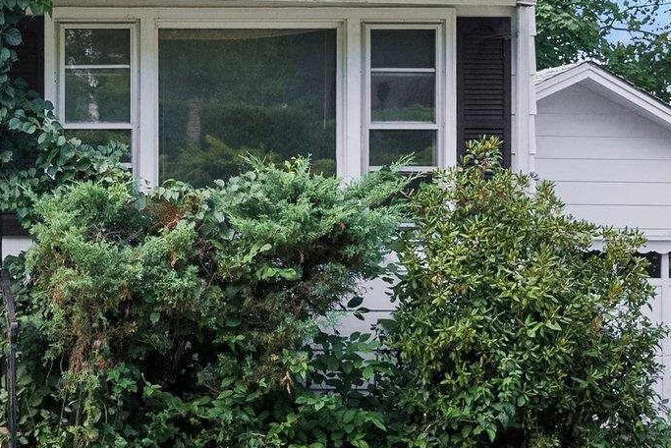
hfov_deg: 19.9
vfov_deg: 13.8
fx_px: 1790
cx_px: -137
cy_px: -116
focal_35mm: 96
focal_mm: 32
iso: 400
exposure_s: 1/320
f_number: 8
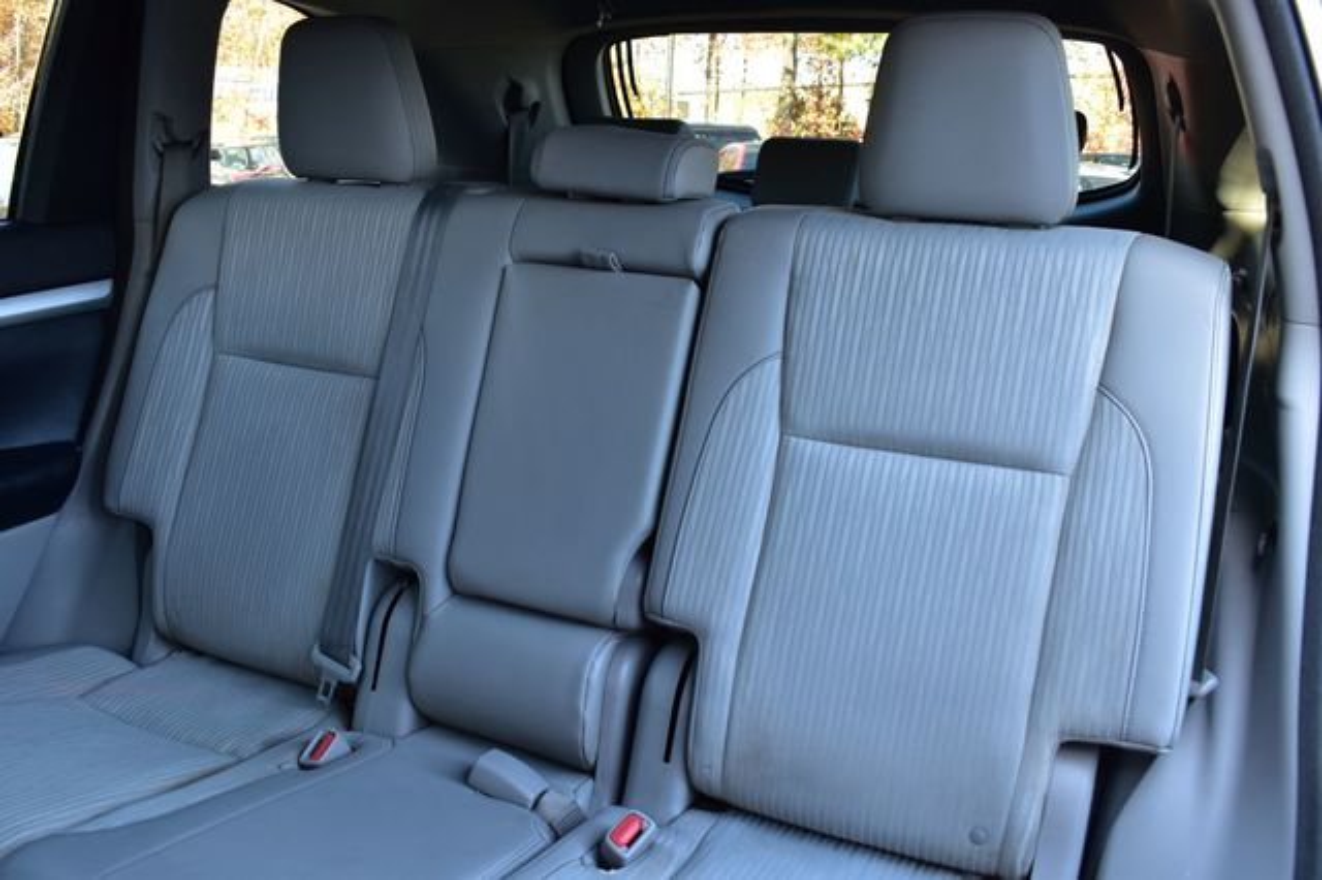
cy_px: 440
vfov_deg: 41.7
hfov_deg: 59.5
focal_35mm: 32
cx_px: 661
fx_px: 1156
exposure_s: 1/25
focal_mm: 21
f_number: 7.1
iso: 400
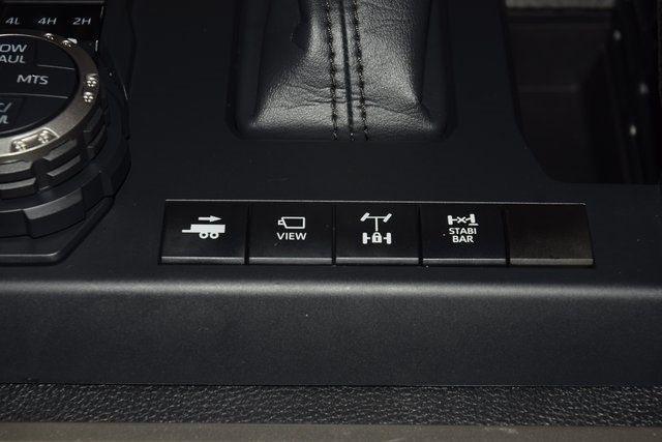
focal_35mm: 82
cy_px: 221
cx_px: 331
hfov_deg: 24.6
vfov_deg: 16.6
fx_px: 1517
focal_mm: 55
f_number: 8
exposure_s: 1/60
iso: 100
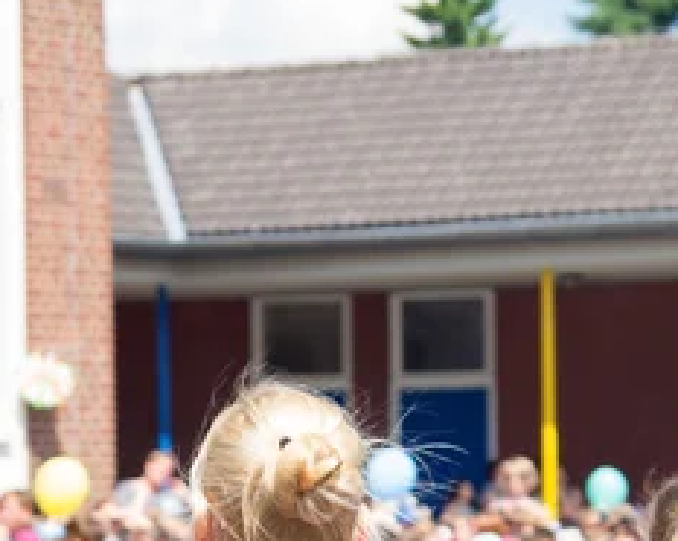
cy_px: 516
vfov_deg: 9.8
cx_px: 268
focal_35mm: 157
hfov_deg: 12.3
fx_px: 3148
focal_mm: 40
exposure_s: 1/400
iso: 100
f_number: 3.2
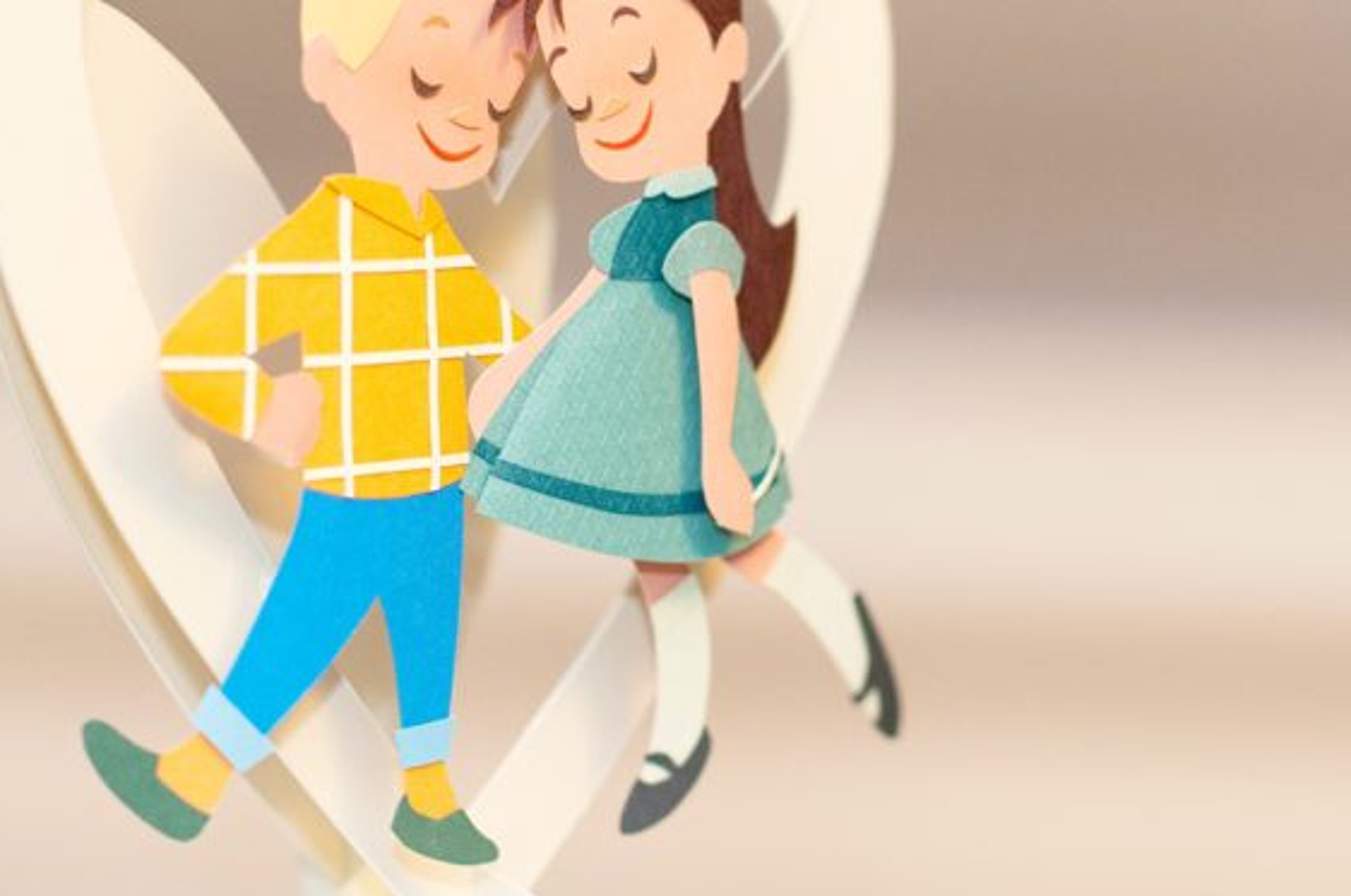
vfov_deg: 8.8
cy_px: 222
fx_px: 5808
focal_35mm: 155
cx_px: 738
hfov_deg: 13.3
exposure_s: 1/160
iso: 1600
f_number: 2.2
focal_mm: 85
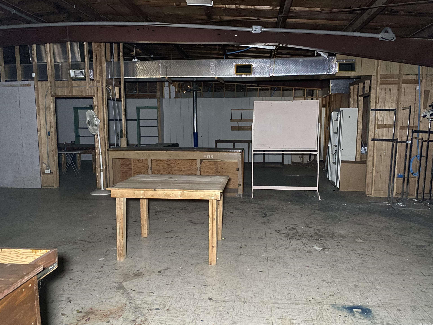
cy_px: 162
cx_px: 216
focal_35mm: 26
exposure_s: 1/12
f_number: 1.8
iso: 500
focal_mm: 4.25
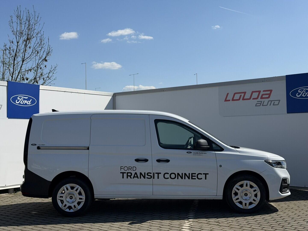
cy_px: 116
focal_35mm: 48
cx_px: 154
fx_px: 427
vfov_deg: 30.3
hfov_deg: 39.7
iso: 80
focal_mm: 6.76
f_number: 1.78
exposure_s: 1/11364
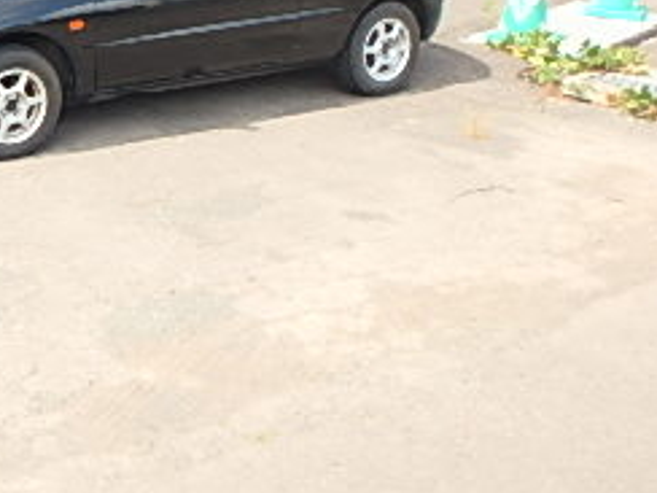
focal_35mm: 55
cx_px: -127
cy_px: -81
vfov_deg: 24.4
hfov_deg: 30.0
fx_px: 1044
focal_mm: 3.7
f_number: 3.5
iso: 125
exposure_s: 1/200
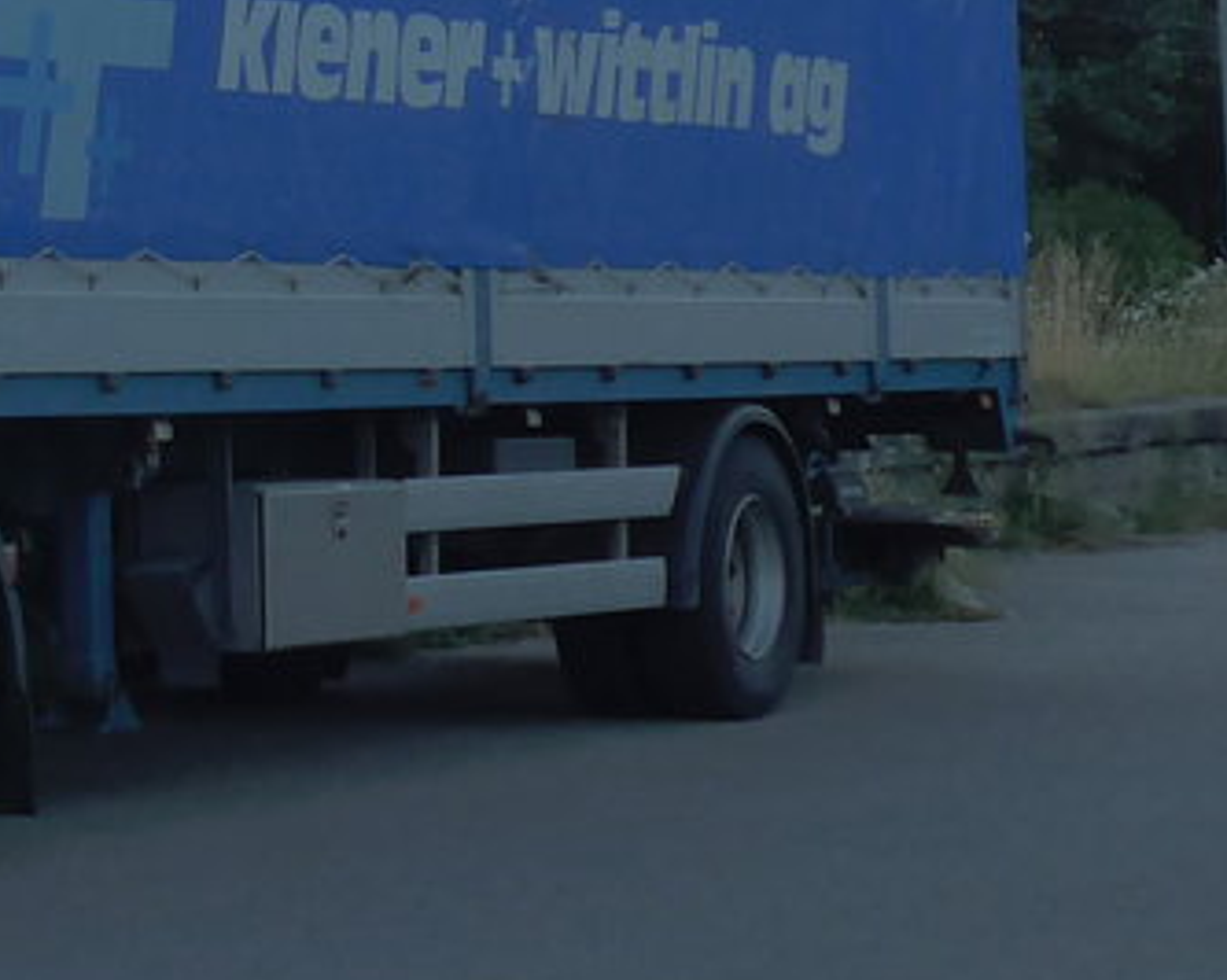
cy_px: -232
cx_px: -564
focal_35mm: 162
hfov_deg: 11.5
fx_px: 5879
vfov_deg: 9.4
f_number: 3.2
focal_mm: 9.5
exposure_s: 1/800
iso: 160
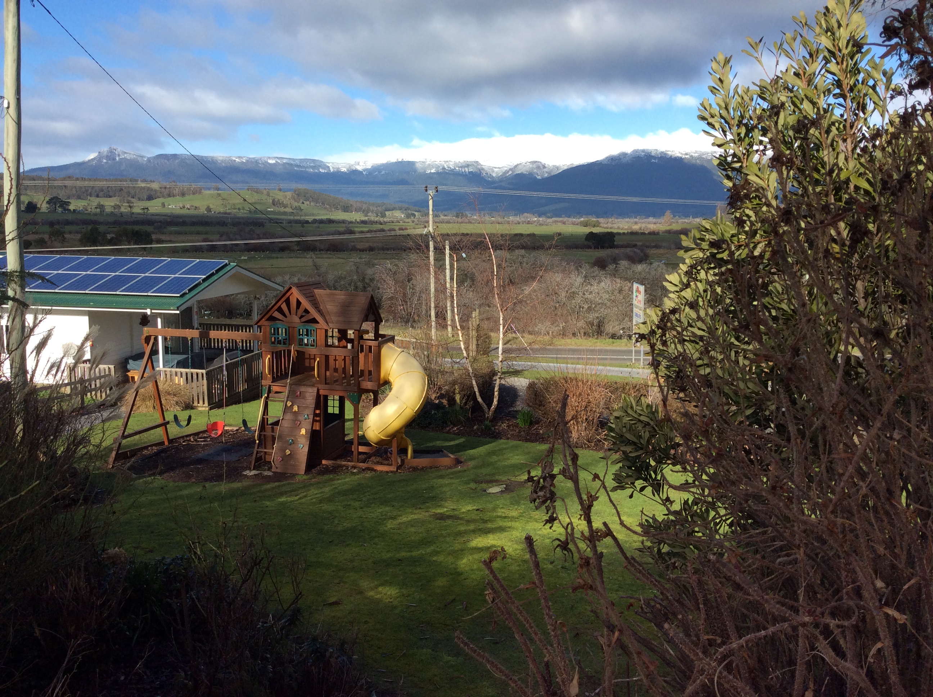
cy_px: 348
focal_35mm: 32
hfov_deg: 56.9
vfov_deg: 44.1
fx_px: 861
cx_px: 466
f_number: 2.4
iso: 32
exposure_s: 1/1167
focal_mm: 3.3
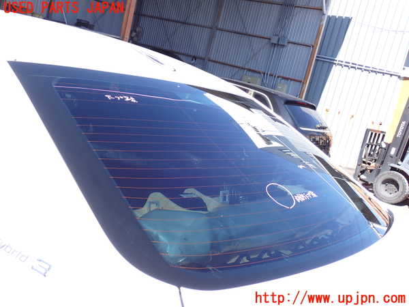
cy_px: 154
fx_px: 449
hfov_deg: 49.0
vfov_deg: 37.7
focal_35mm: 38
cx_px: 204
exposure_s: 1/250
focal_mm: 6.83
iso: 100
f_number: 3.5
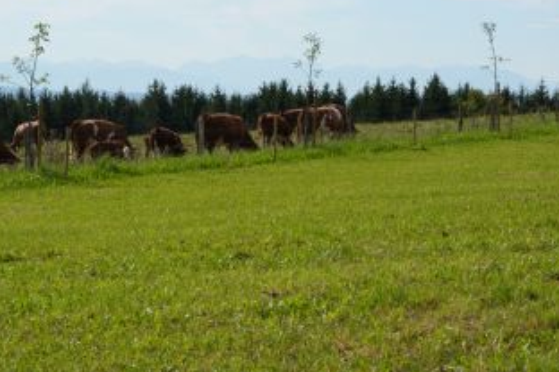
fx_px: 2267
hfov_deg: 14.0
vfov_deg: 9.4
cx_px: 192
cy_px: 130
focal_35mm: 146
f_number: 18
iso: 100
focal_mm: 70
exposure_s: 1/80
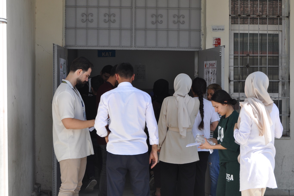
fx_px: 674
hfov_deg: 24.6
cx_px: 147
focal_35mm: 82
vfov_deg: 16.5
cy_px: 98
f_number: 5.6
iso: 280
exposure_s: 1/125
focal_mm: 55
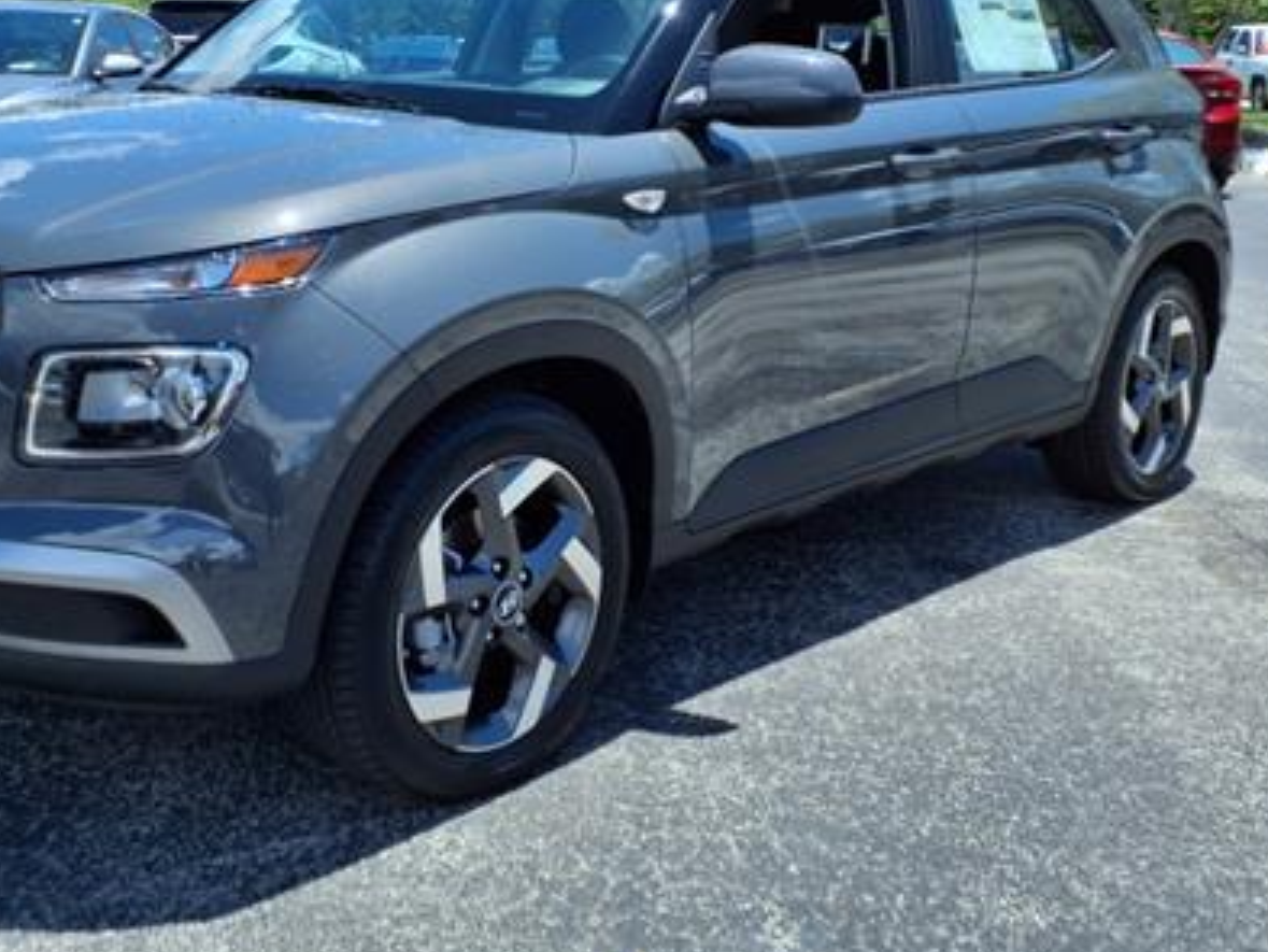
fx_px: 1612
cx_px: 490
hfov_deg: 42.7
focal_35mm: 44
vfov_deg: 32.5
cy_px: 278
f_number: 1.9
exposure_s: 1/2500
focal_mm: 3.58
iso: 40
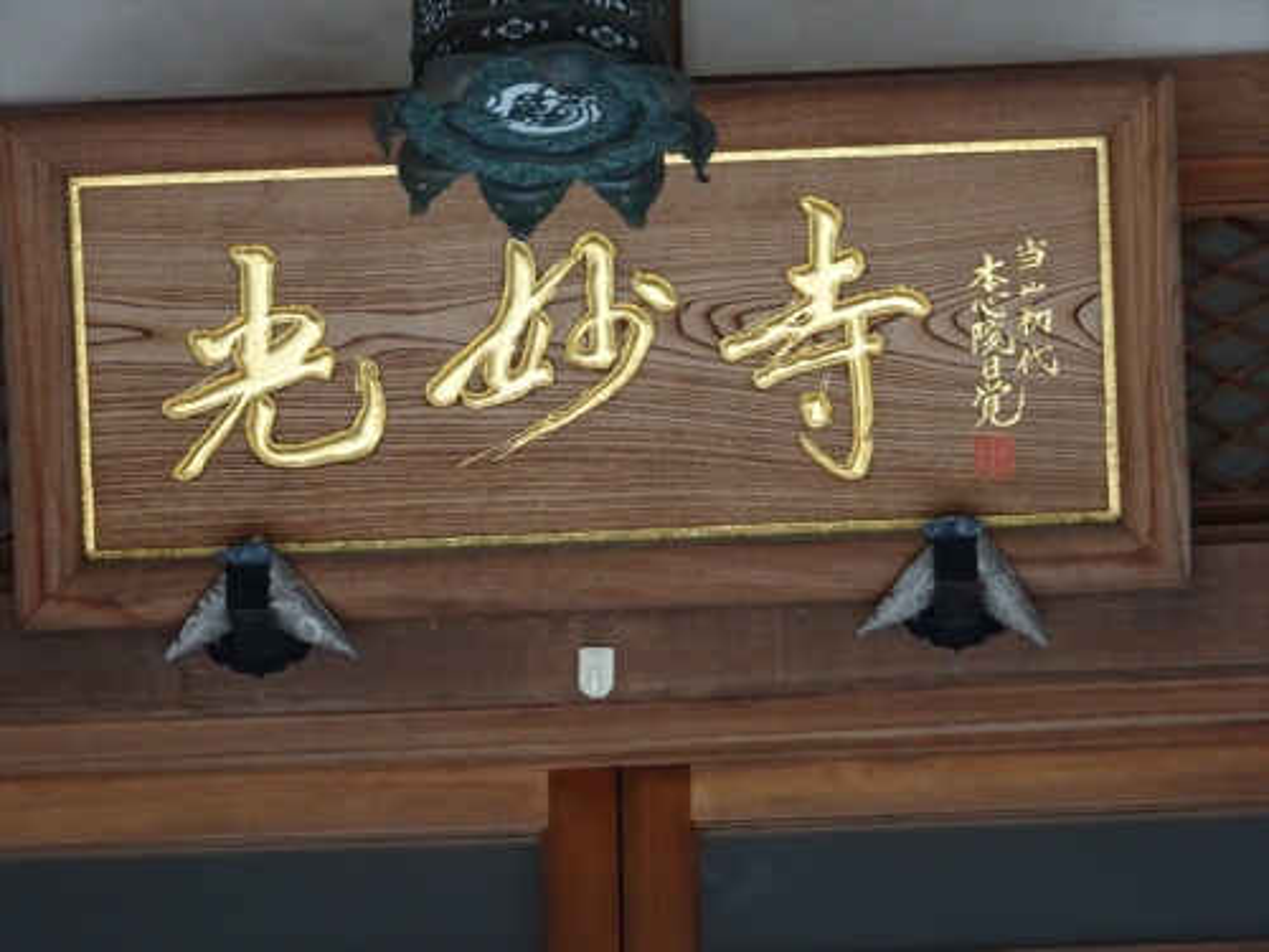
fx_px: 5829
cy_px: 476
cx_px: 634
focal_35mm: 159
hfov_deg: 12.4
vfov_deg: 9.3
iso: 320
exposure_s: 1/160
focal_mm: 27.16
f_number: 5.6
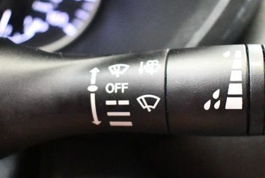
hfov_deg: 30.8
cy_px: 116
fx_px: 480
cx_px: 153
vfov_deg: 21.0
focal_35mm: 65
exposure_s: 1/60
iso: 10000
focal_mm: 18
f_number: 3.5
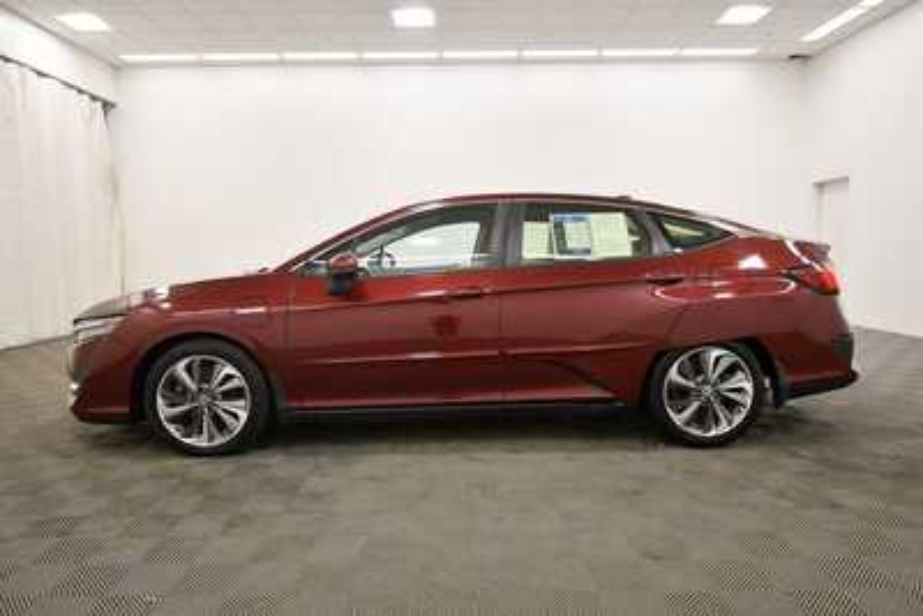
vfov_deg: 57.3
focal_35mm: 22
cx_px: 462
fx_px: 564
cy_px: 308
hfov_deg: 78.6
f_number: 5
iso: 800
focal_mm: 15
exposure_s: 1/160
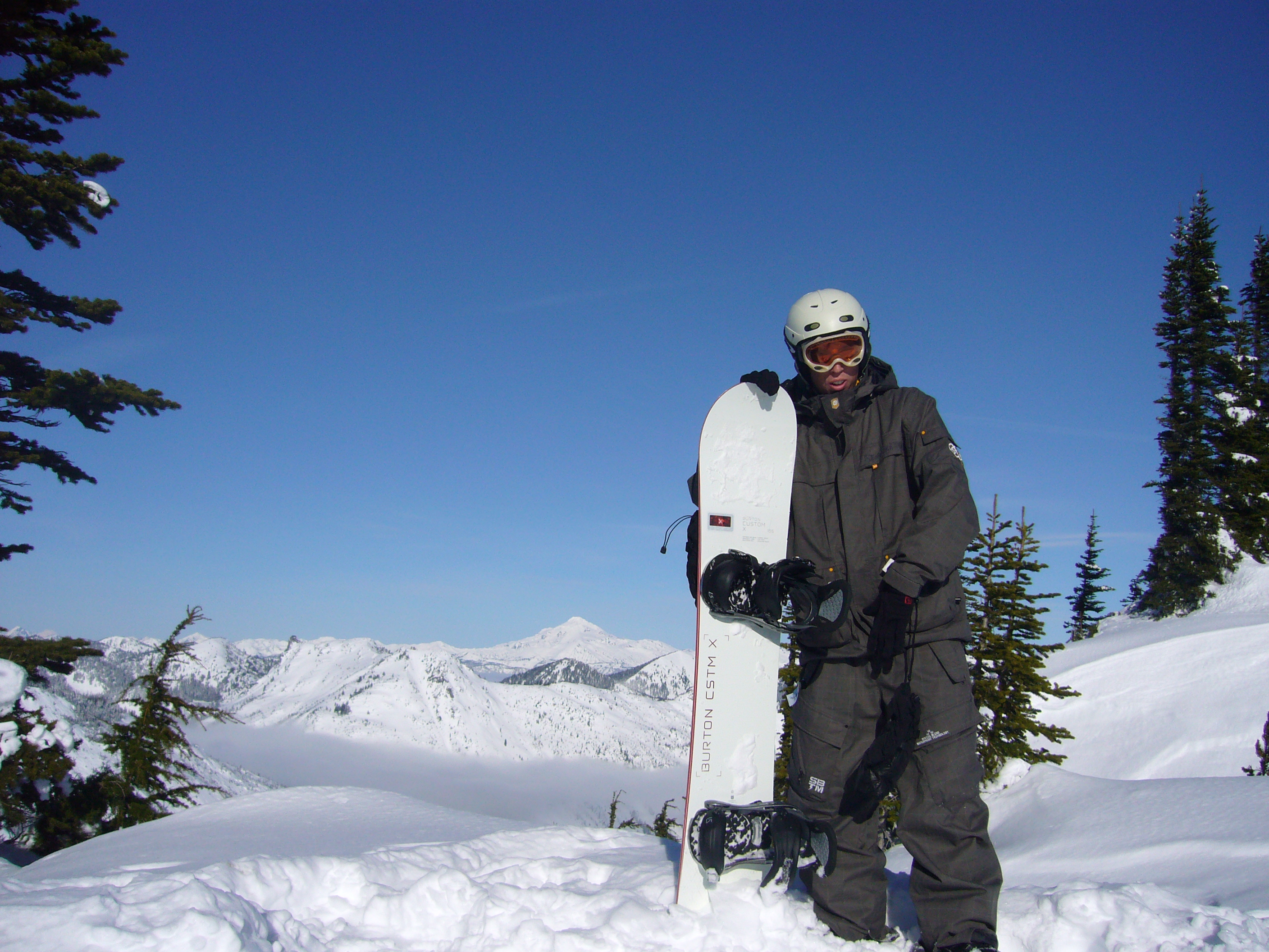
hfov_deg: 52.6
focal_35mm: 35
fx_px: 1283
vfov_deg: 40.7
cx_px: 634
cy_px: 476
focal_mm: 5.8
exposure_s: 1/1300
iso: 100
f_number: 5.6
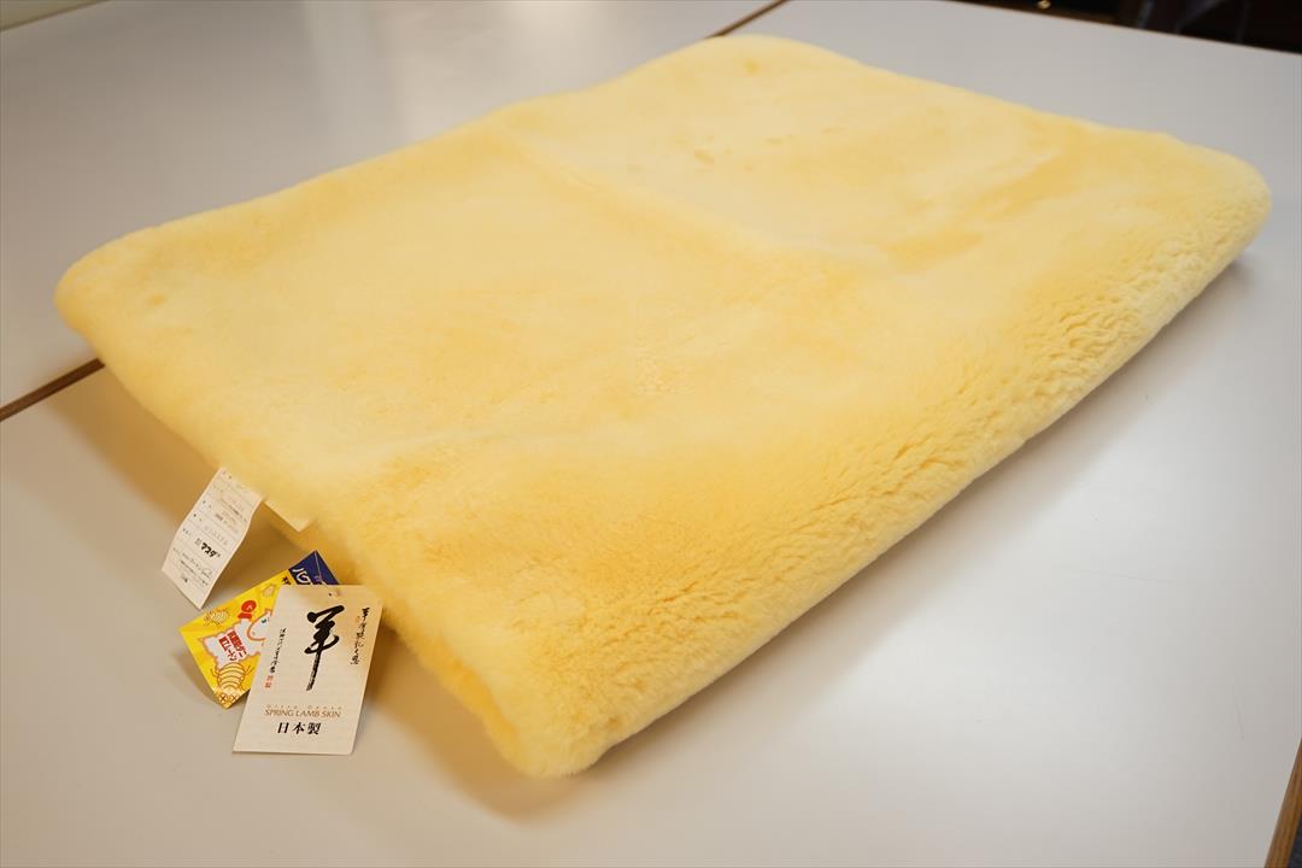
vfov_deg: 41.1
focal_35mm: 32
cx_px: 651
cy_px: 434
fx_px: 1157
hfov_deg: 58.7
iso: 320
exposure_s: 1/60
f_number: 4
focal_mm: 32
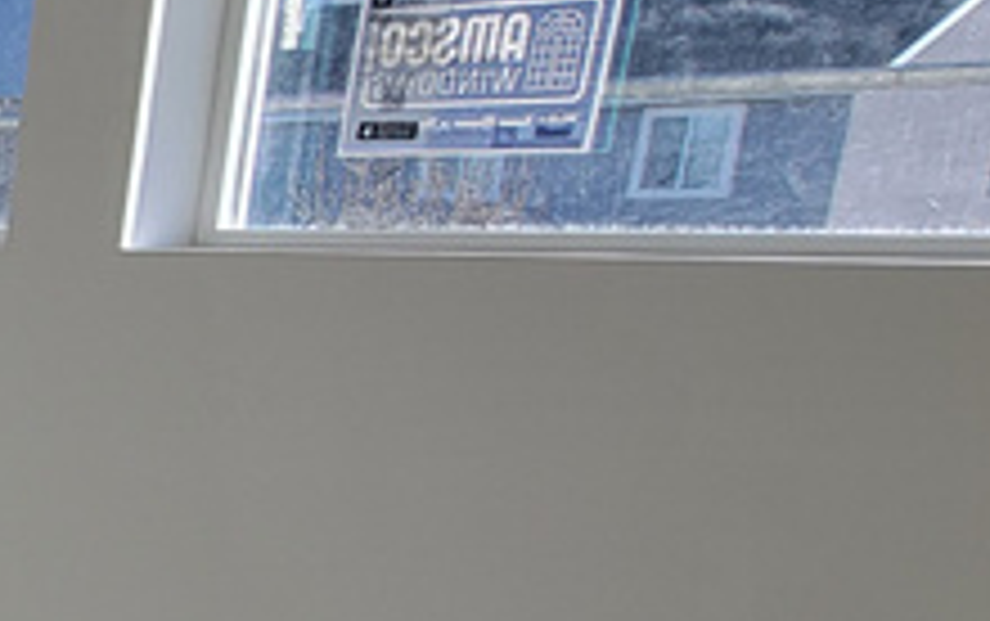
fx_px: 1729
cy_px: 684
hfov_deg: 19.6
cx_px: -945
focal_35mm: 64
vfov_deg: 19.5
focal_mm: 2.2
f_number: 2.2
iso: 50
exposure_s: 1/508
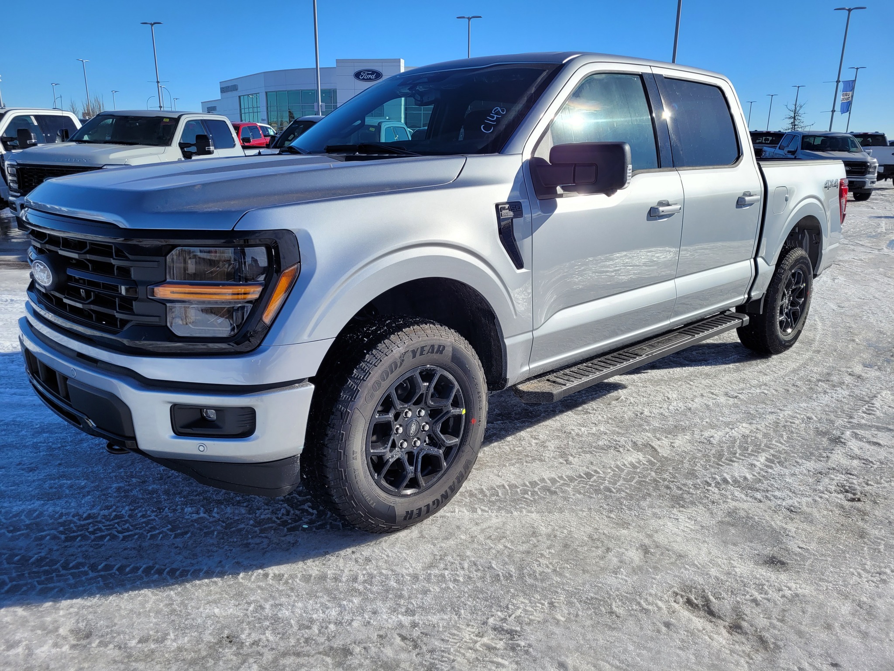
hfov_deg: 67.3
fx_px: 671
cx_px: 447
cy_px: 336
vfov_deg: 53.1
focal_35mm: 26
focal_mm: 5.4
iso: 40
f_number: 1.8
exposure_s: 1/3220
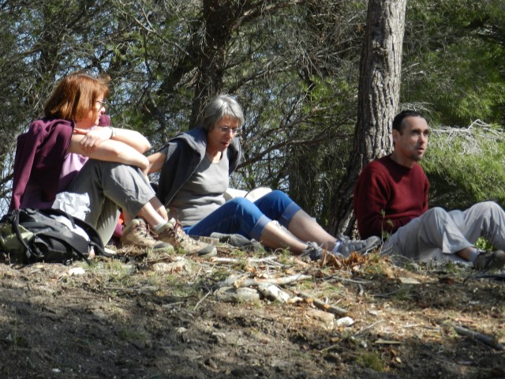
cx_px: 252
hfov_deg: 9.2
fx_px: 3137
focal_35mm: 215
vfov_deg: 6.9
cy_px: 190
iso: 160
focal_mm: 38.2
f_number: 5.6
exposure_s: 1/320
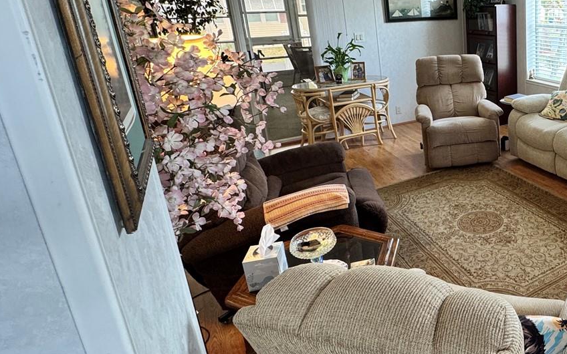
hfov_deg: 56.7
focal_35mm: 28
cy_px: 120
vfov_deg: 44.0
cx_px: 517
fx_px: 433
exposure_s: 1/120
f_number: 2.2
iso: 200
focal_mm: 2.22
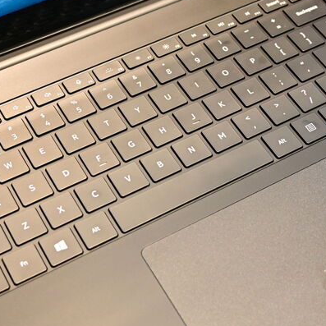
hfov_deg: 22.9
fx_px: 805
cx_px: 192
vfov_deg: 22.8
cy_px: 119
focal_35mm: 76
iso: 900
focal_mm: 24.5
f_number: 4.5
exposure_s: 1/40
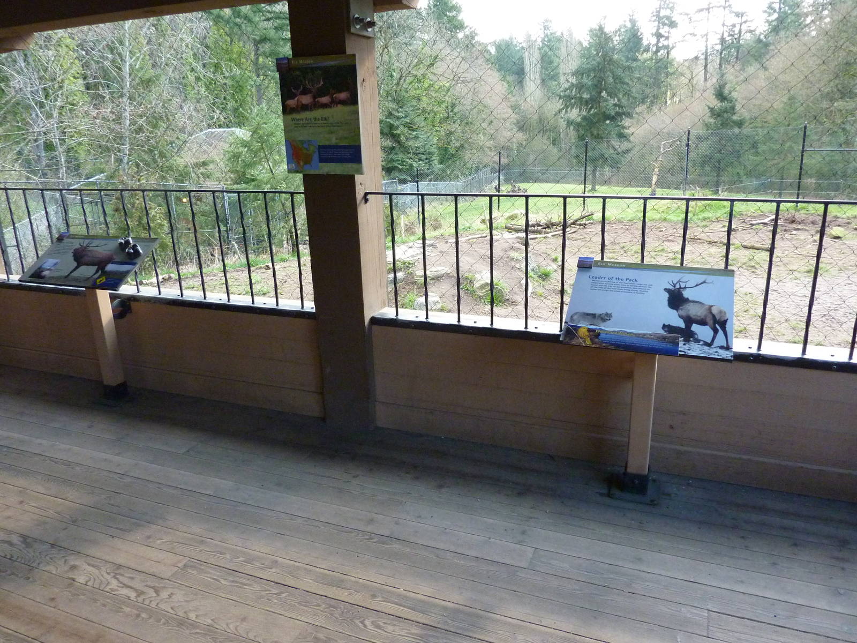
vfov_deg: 54.9
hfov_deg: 69.4
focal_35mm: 25
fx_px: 619
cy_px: 322
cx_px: 428
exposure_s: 1/160
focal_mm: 4.1
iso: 400
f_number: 3.3
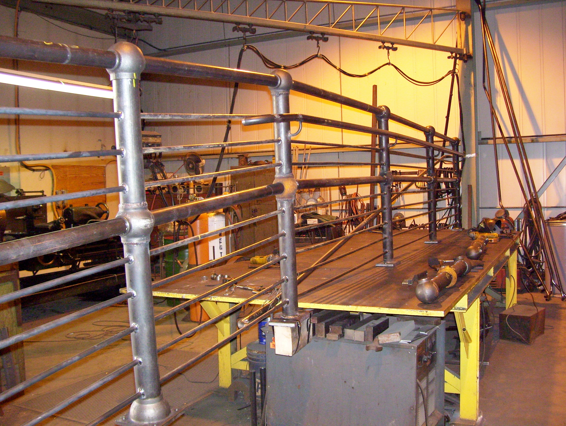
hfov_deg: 51.3
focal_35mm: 36
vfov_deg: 39.7
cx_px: 283
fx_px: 589
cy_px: 213
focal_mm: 6
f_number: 2.7
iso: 200
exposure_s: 1/60
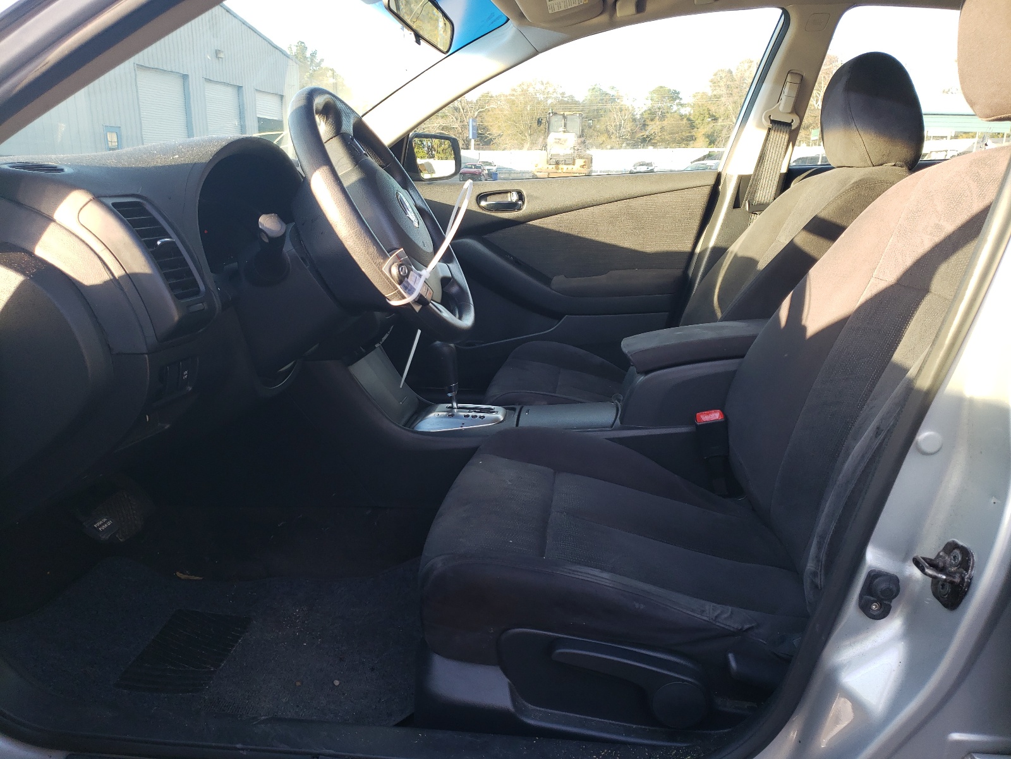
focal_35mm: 26
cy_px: 380
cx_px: 506
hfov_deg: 67.3
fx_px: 759
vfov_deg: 53.1
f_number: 1.5
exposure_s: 1/128
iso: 50
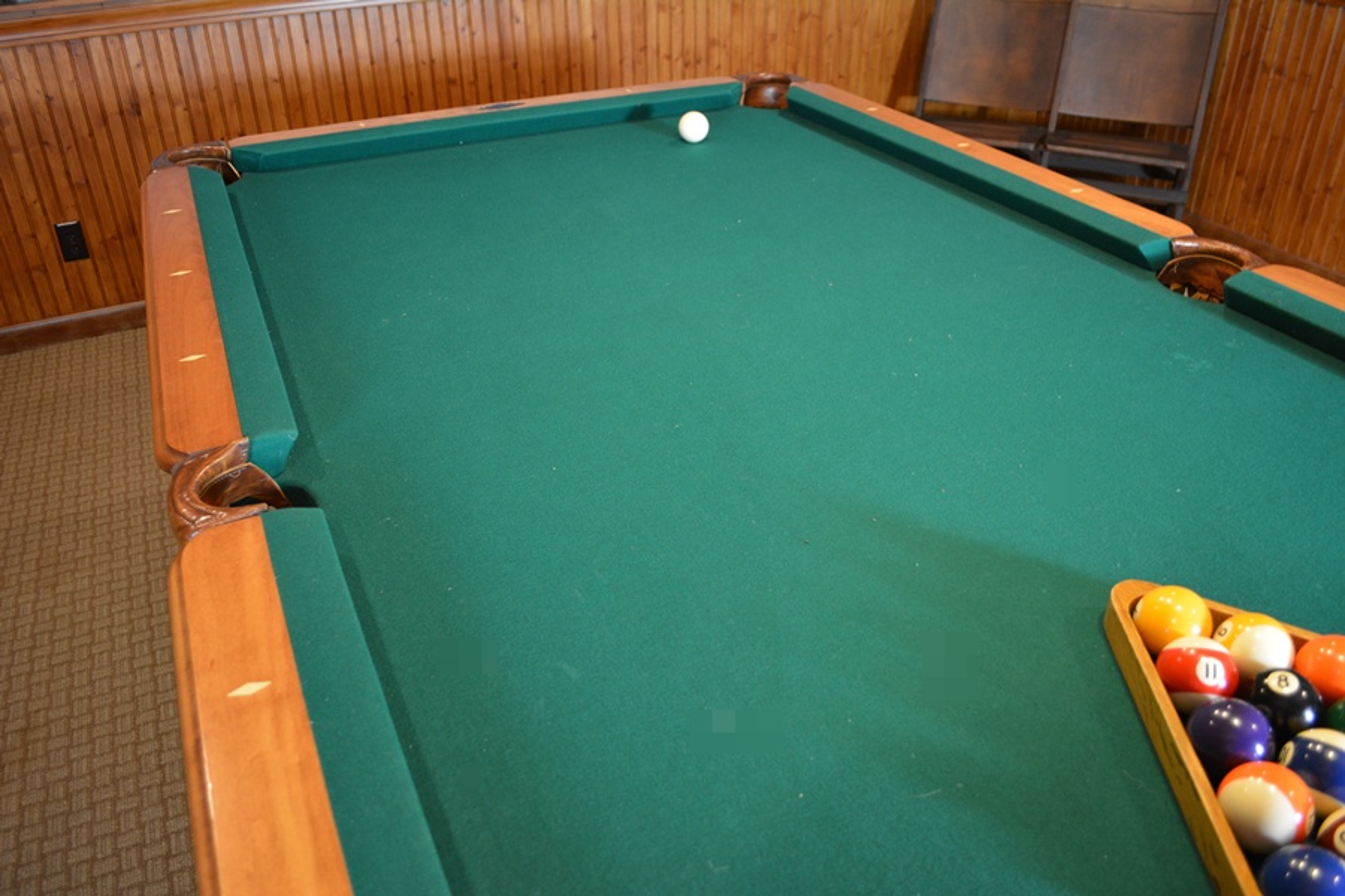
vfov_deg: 47.9
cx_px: 672
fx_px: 1009
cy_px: 448
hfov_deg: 67.4
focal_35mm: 27
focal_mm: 18
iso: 1000
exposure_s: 1/30
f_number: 3.5
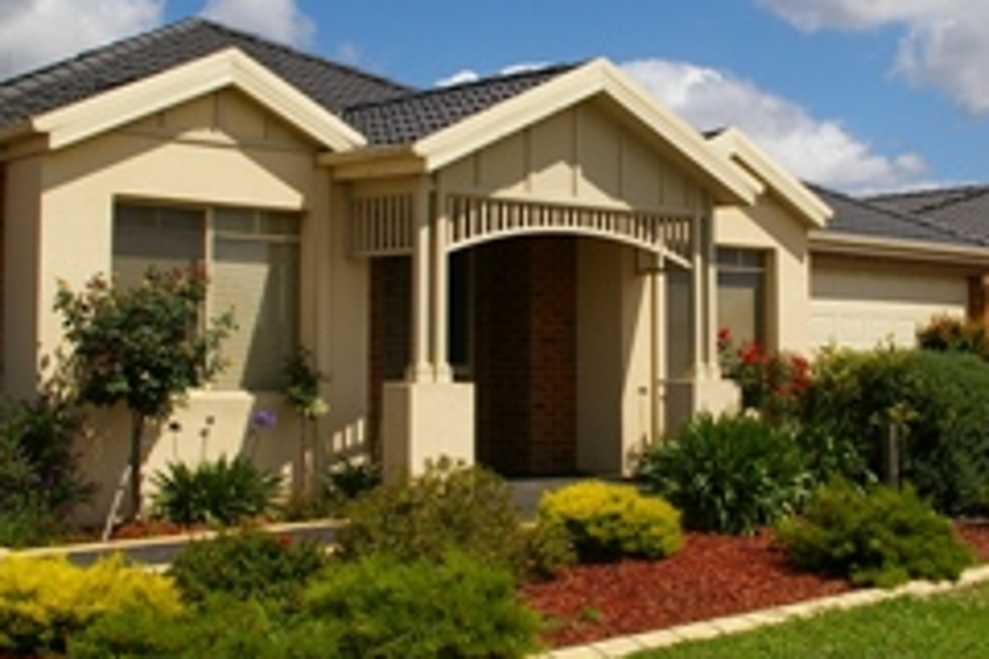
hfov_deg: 35.6
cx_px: 565
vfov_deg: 24.1
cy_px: 210
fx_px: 1538
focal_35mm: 56
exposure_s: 1/500
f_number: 11
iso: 200
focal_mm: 20
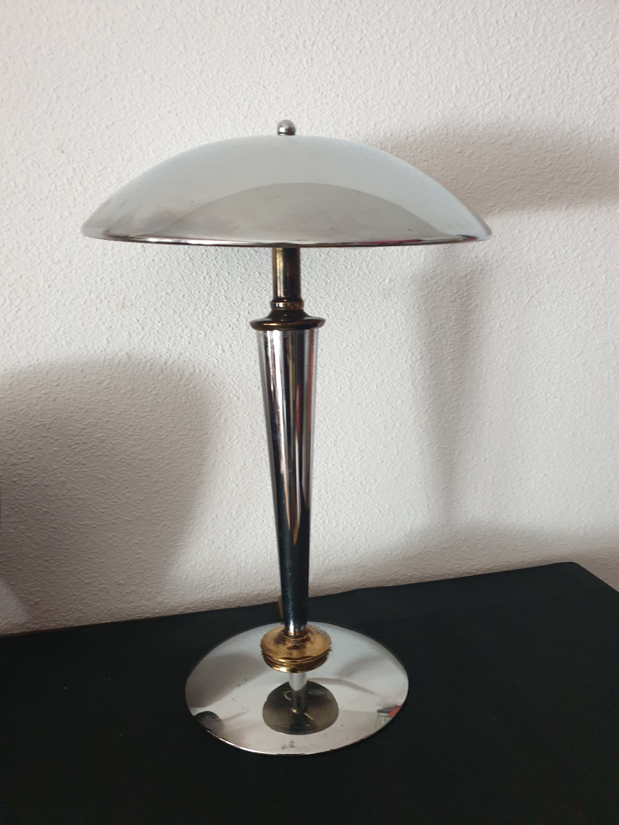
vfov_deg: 67.3
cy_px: 412
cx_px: 310
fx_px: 620
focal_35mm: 26
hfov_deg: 53.1
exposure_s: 1/34
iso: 250
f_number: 1.5
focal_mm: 4.3
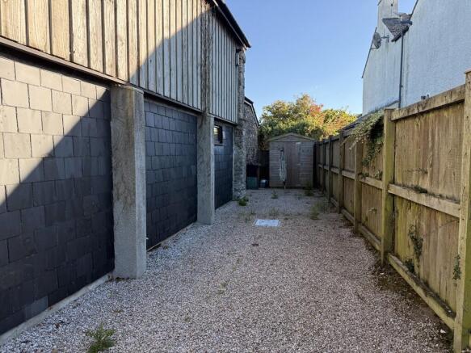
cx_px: 236
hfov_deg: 71.6
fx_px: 326
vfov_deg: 56.8
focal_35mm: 24
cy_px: 176
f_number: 1.78
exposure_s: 1/1292
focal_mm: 6.76
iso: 100
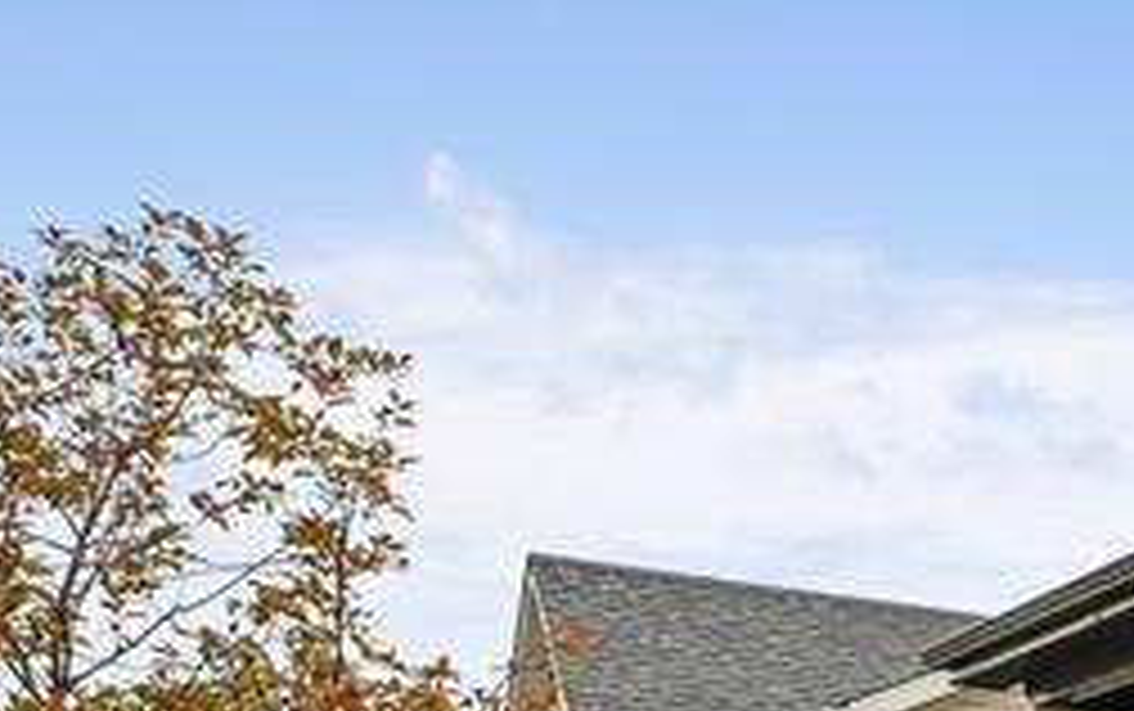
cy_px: 1022
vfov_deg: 18.8
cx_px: 1719
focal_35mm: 62
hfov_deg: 24.9
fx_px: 1918
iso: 100
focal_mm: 15
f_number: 11
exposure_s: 1/50
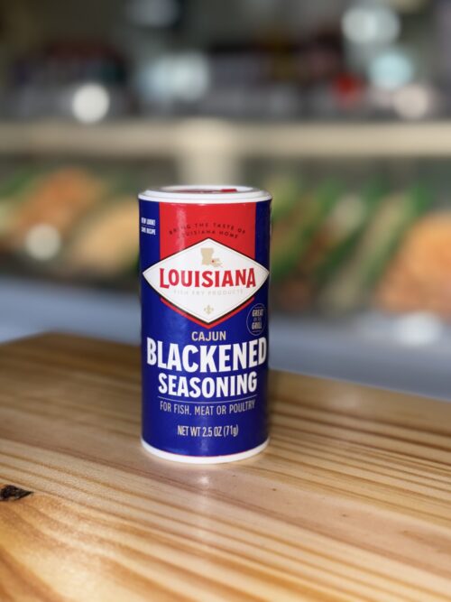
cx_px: 226
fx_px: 834
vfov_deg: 39.7
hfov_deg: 30.3
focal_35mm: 48
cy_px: 301
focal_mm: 6.76
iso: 50
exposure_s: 1/236
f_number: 1.78
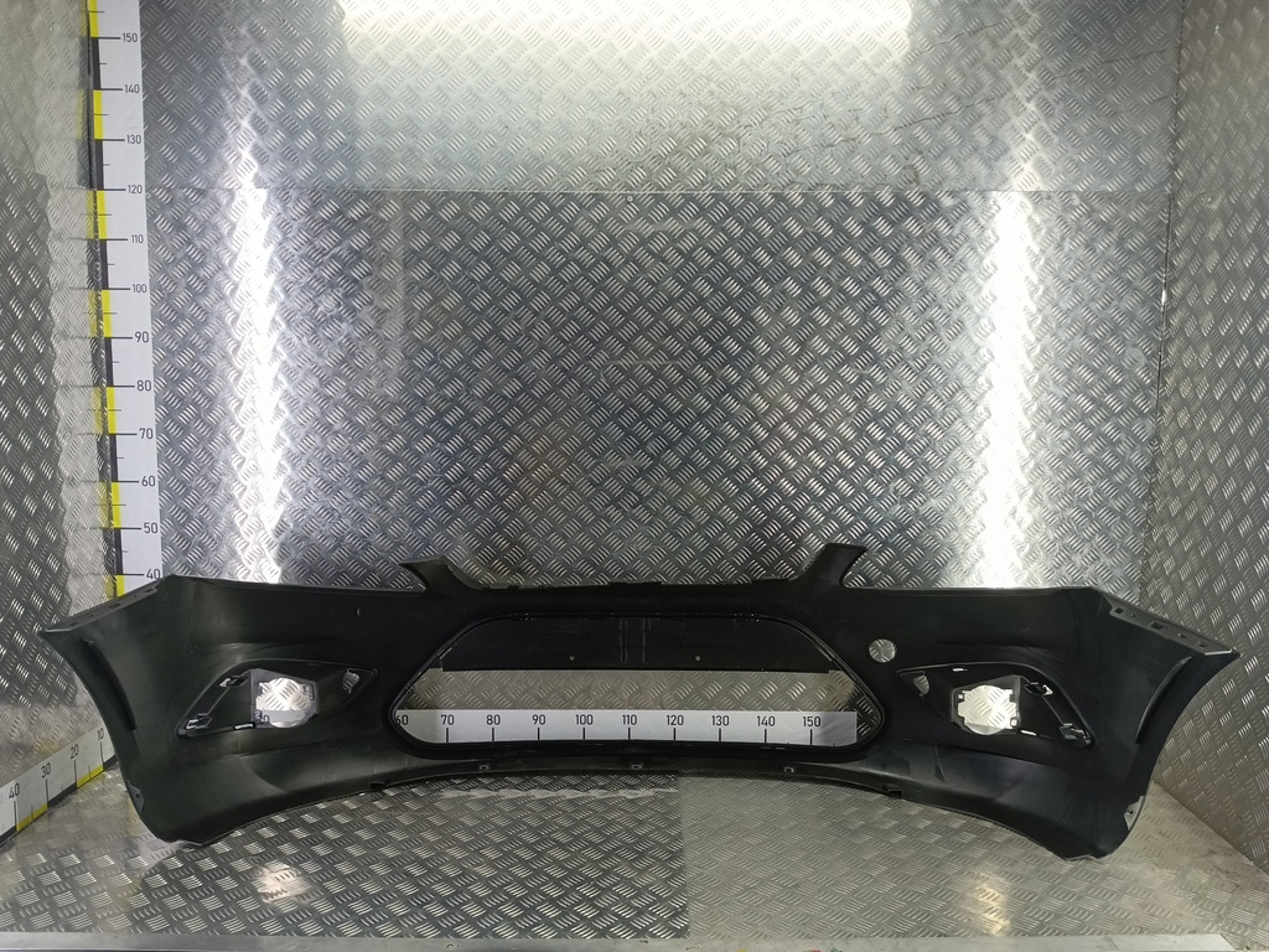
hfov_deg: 73.9
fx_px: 843
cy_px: 476
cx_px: 634
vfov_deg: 58.9
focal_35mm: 23
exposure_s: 1/50
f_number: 1.6
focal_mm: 4.11
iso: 139
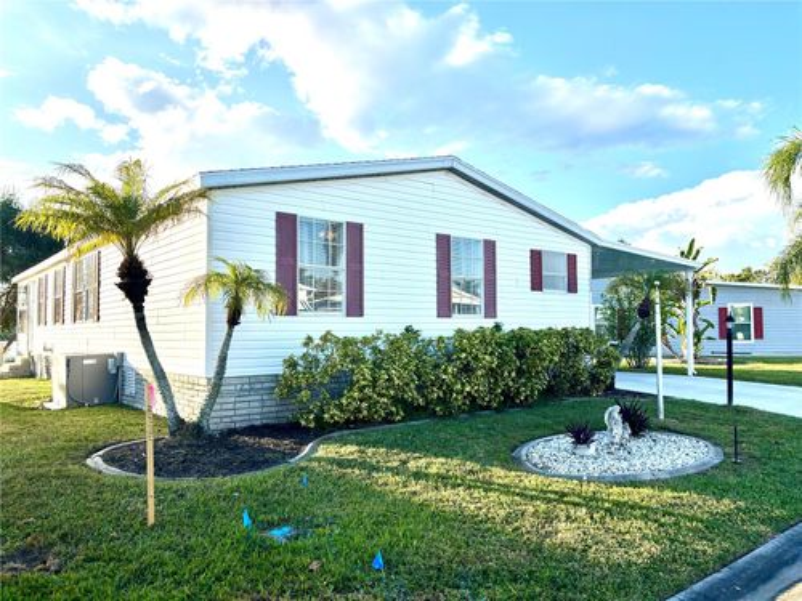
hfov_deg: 67.3
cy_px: 300
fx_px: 602
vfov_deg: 53.1
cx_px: 401
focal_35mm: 26
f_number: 1.6
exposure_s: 1/2451
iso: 50
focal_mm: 5.96
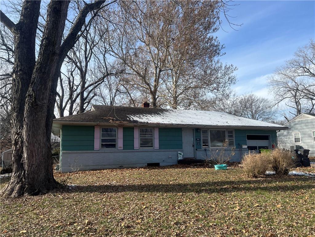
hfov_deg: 67.3
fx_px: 237
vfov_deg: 53.1
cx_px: 158
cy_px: 118
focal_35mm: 26
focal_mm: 5.7
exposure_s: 1/2208
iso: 50
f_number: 1.5
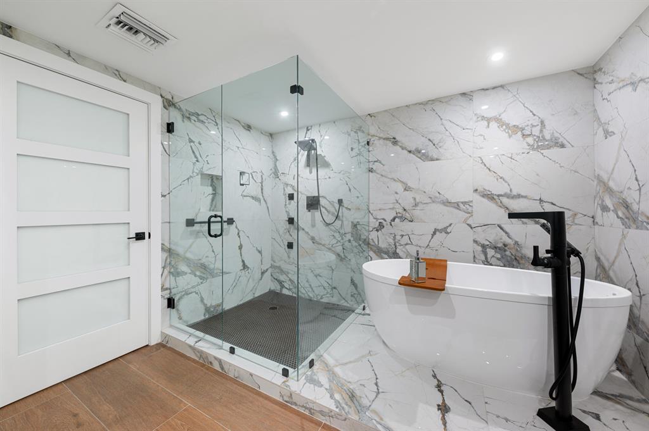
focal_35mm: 13
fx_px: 234
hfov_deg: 108.4
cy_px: 216
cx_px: 324
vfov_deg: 85.3
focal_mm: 13
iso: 100
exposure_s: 1/5
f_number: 8
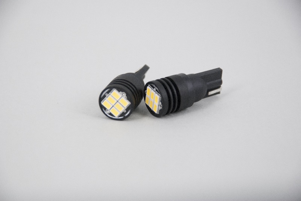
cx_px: 150
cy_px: 100
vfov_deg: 7.6
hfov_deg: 11.4
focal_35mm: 180
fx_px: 1505
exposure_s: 1/160
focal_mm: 120
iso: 320
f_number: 5.6
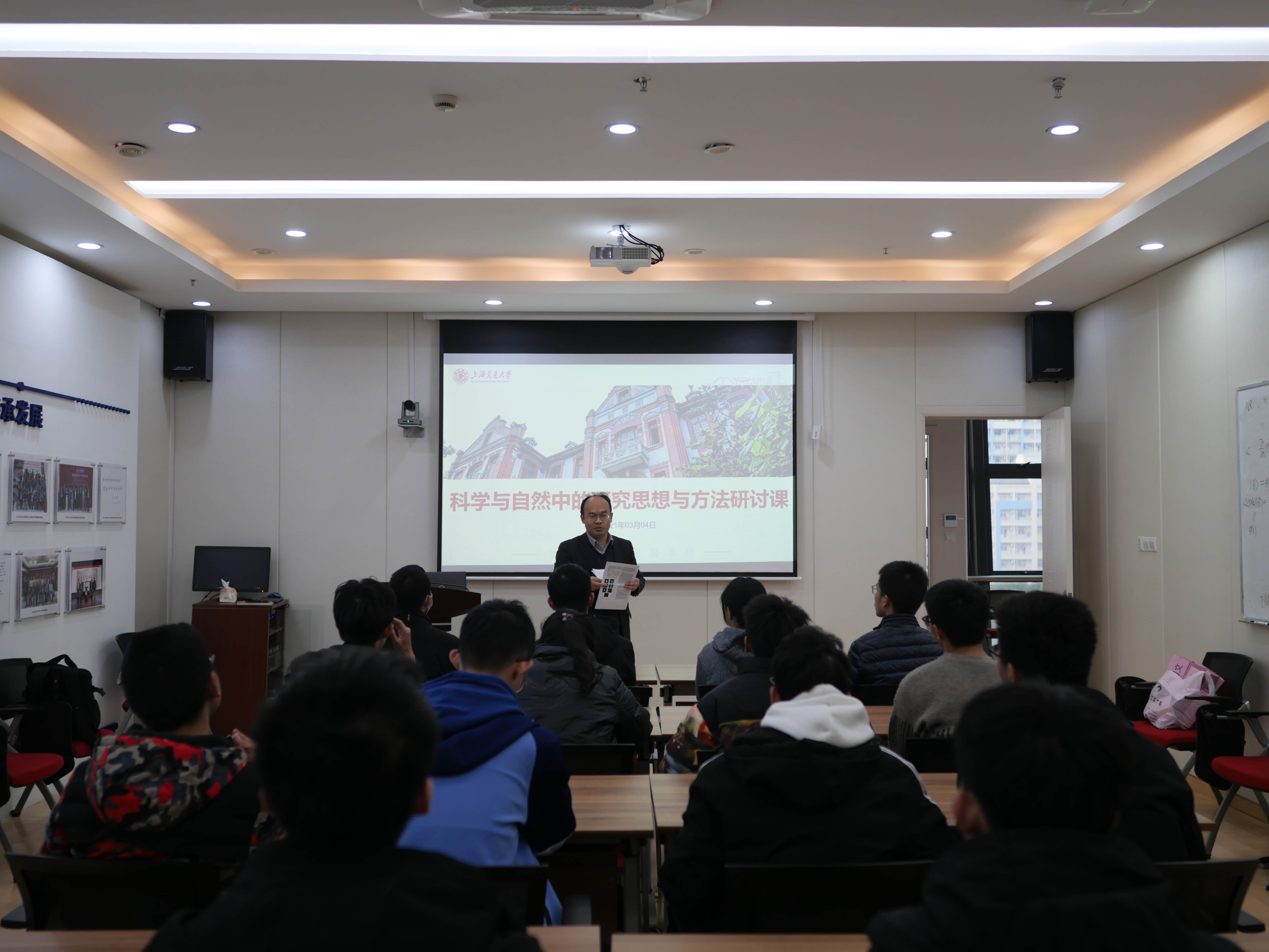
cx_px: 634
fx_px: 1173
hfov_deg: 56.8
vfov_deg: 44.2
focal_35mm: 32
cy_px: 476
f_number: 1.4
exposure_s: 1/160
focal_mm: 16
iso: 200
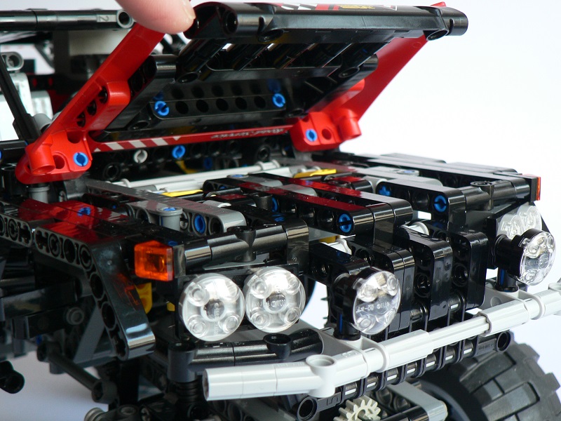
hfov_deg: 31.7
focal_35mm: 61
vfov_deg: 24.0
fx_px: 989
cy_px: 210
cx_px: 280
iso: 100
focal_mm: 10.2
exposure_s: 1/30
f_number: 3.2
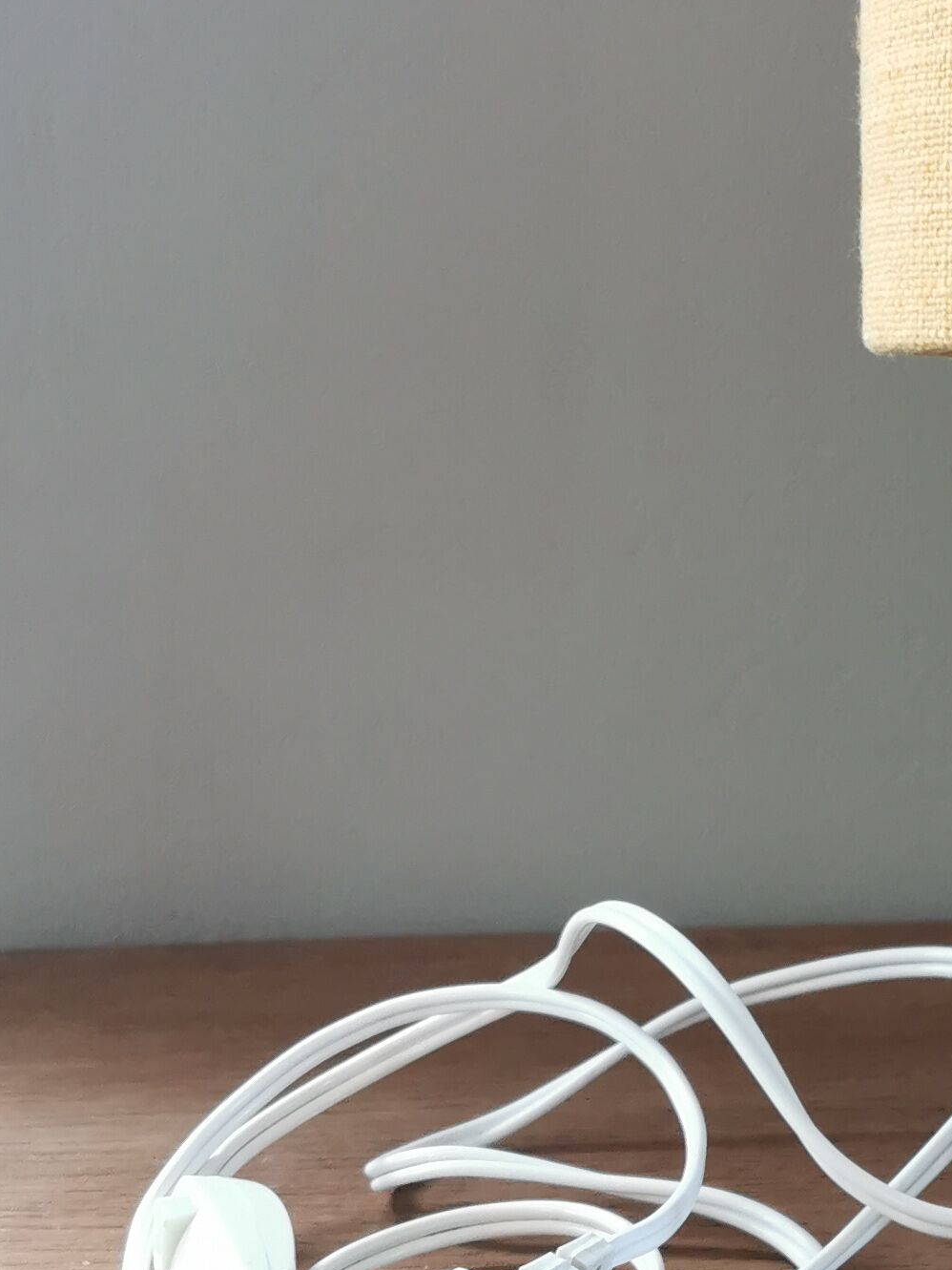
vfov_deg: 26.3
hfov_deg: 18.6
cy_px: 542
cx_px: 1195
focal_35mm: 74
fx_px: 2714
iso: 160
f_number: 1.6
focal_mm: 5.56
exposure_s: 1/100
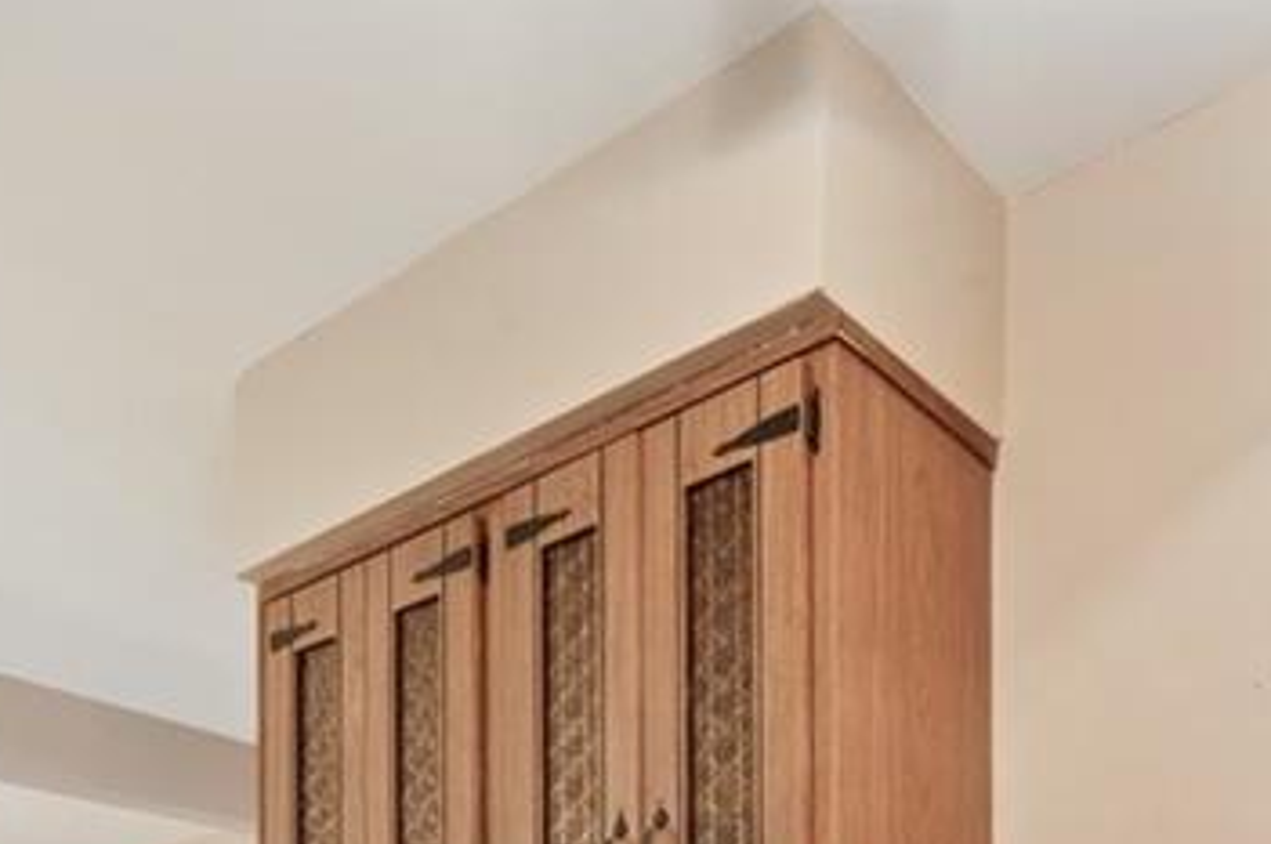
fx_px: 1234
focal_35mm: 35
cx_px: 1046
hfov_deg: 50.6
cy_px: 1197
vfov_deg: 28.2
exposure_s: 1/1.25
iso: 200
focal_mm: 12
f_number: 11
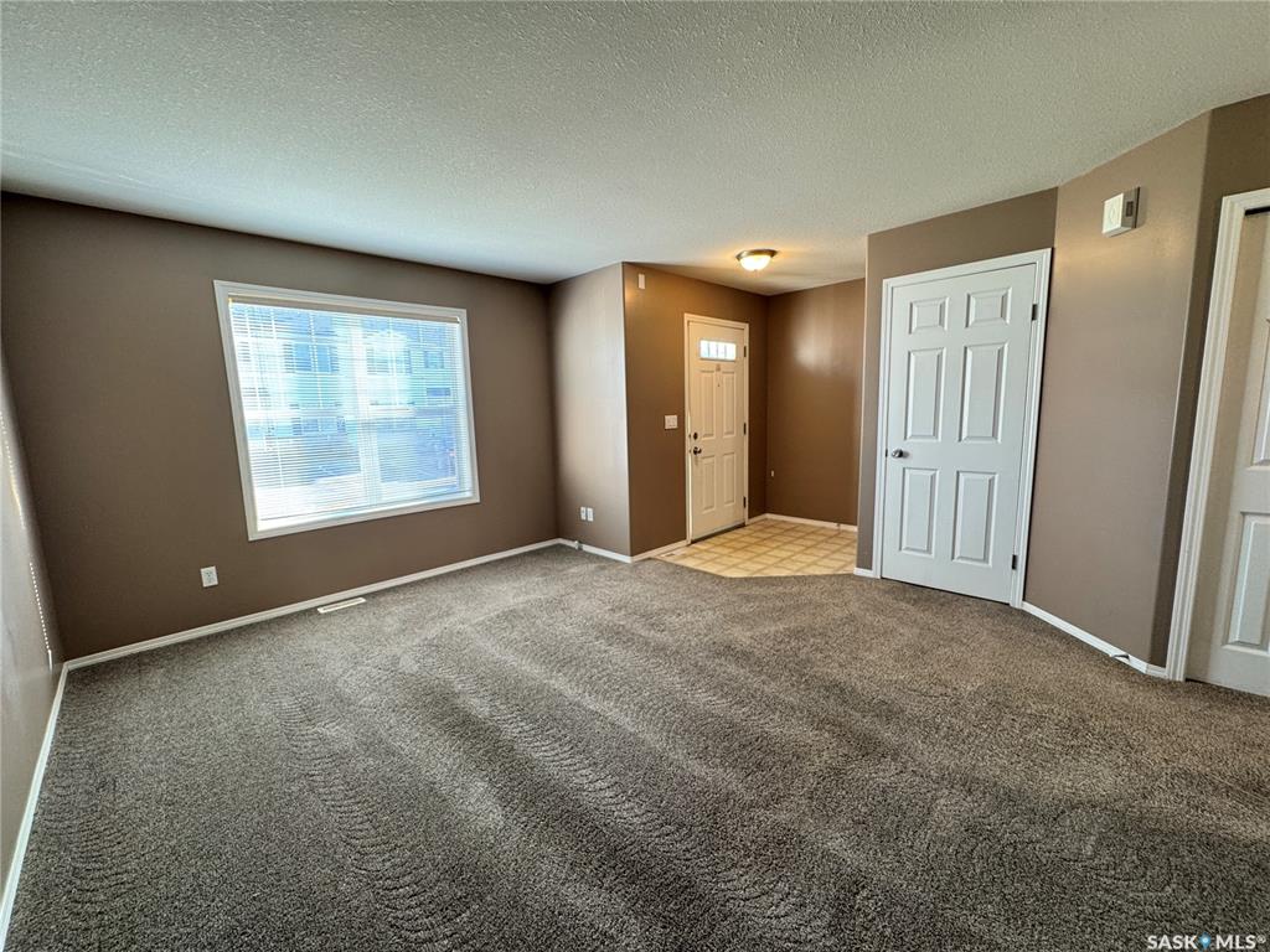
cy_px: 476
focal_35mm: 14
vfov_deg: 85.7
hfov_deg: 102.1
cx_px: 635
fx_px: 514
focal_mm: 2.22
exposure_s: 1/60
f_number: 2.2
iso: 160
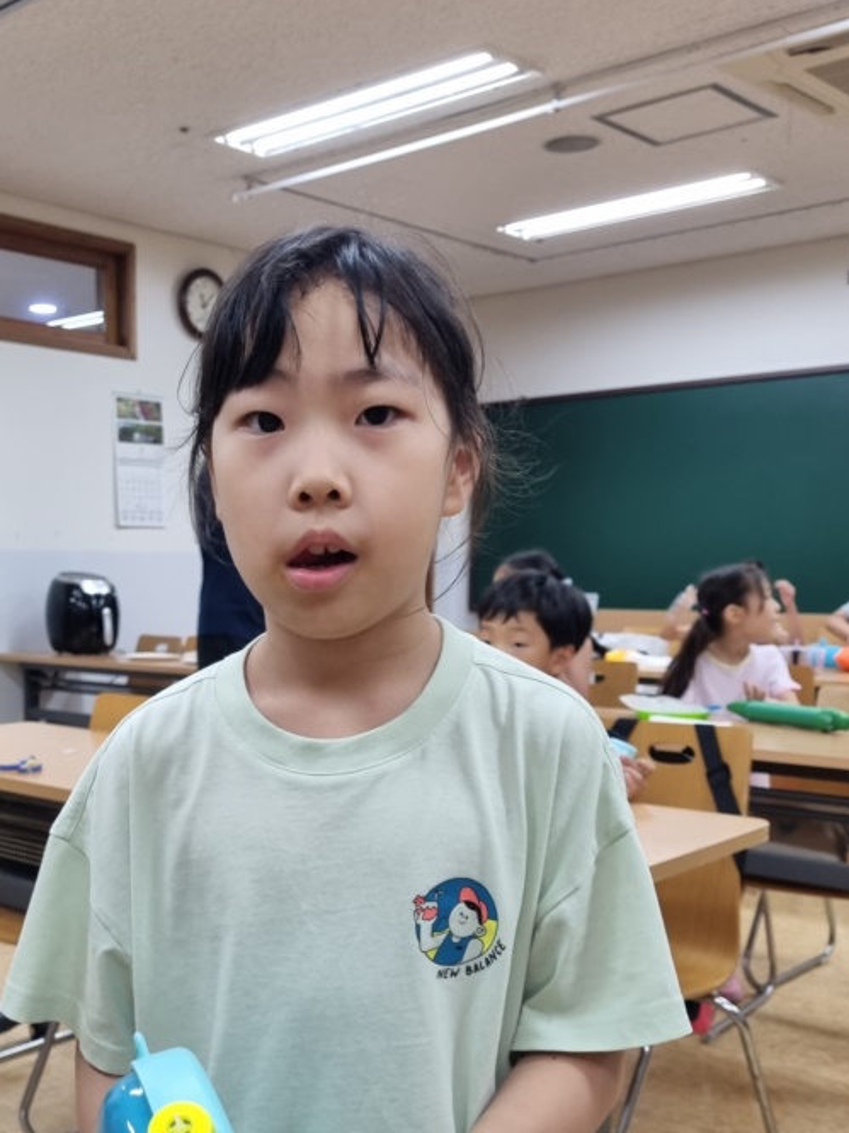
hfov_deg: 35.5
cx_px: 272
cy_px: 752
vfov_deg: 46.1
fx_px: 1309
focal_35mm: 40
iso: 250
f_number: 1.8
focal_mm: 5.4
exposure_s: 1/120
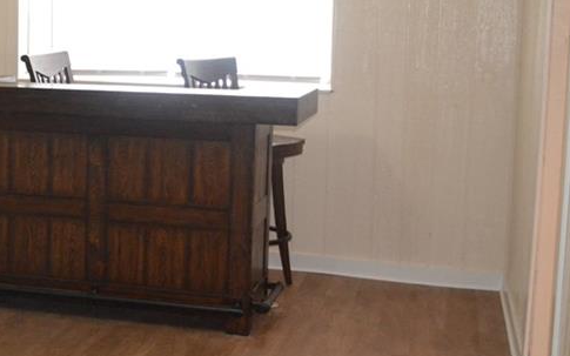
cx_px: 72
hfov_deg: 28.0
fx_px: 1103
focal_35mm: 71
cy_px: 135
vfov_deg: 18.3
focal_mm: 22
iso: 2200
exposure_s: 1/60
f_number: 3.8
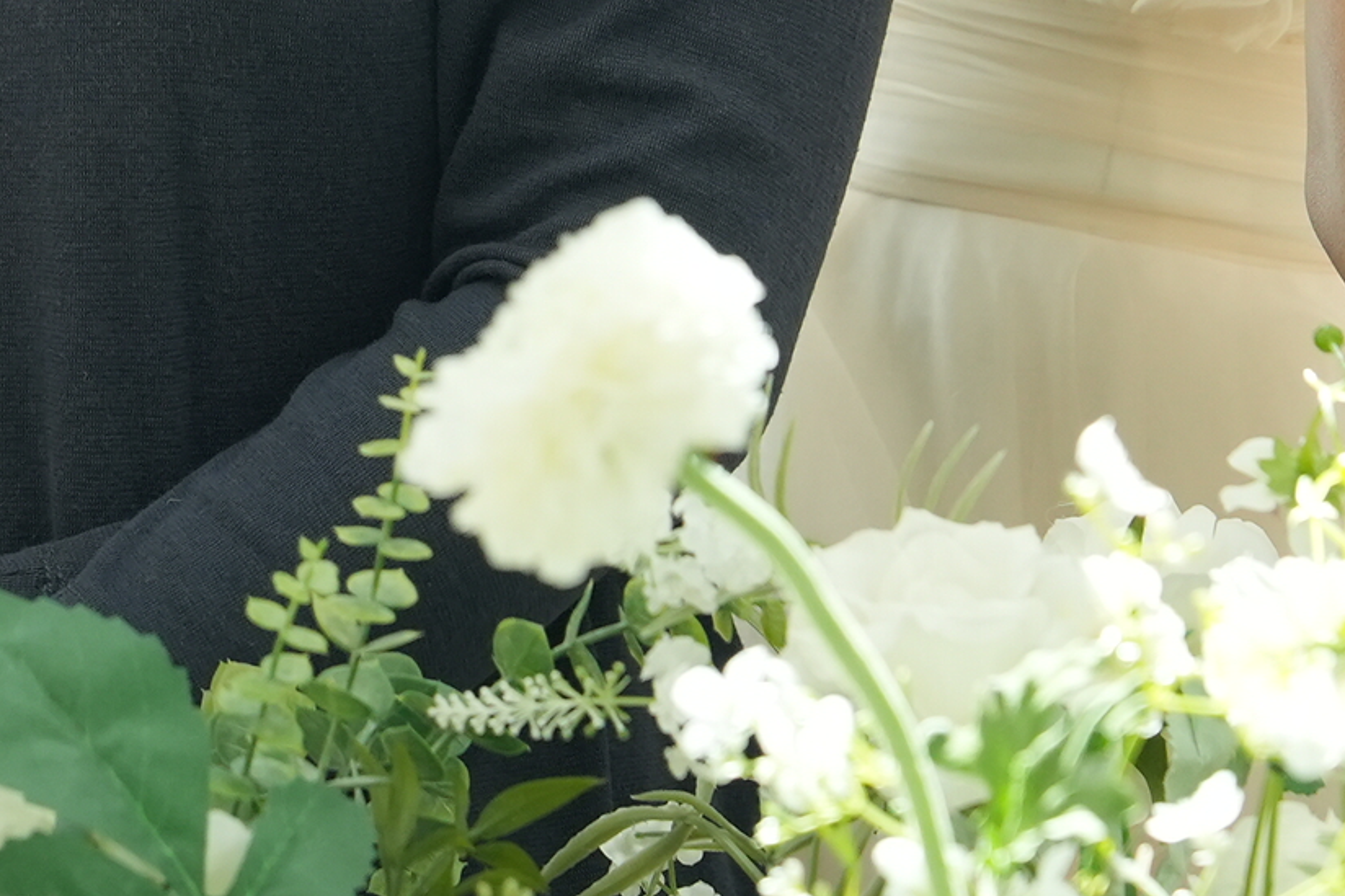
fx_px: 10010
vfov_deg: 5.1
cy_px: -612
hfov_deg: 7.7
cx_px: -3
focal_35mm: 268
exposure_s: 1/800
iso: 1000
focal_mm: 63
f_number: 4
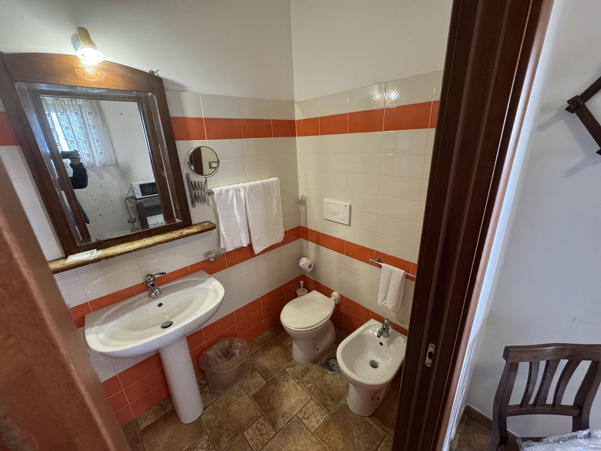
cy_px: 226
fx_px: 243
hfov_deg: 102.1
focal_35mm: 14
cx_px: 300
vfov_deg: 85.7
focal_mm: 2.22
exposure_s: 1/50
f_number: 2.2
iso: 320
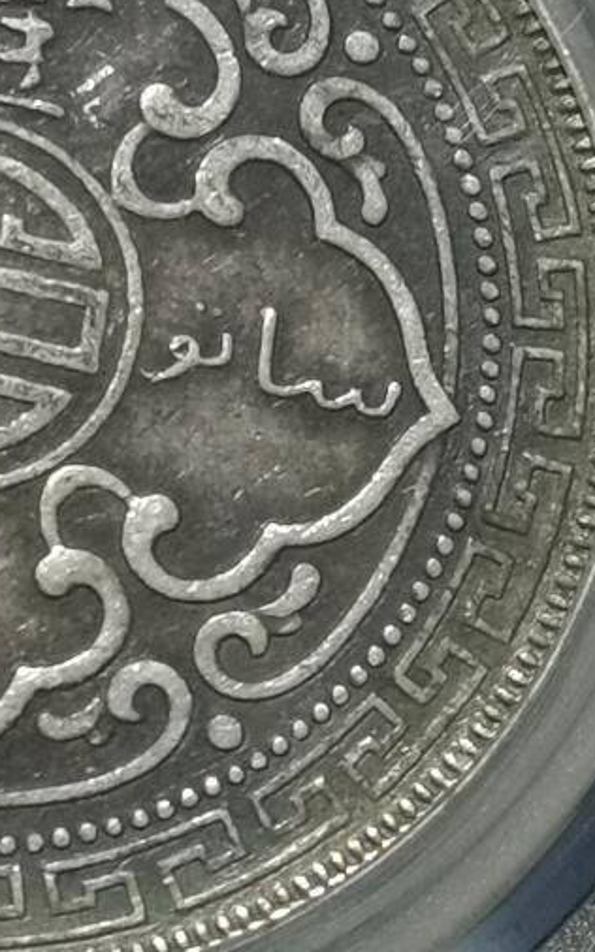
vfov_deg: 8.9
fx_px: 6075
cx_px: -111
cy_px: -34
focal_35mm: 234
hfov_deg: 5.6
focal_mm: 5.58
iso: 80
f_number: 1.8
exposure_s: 1/100
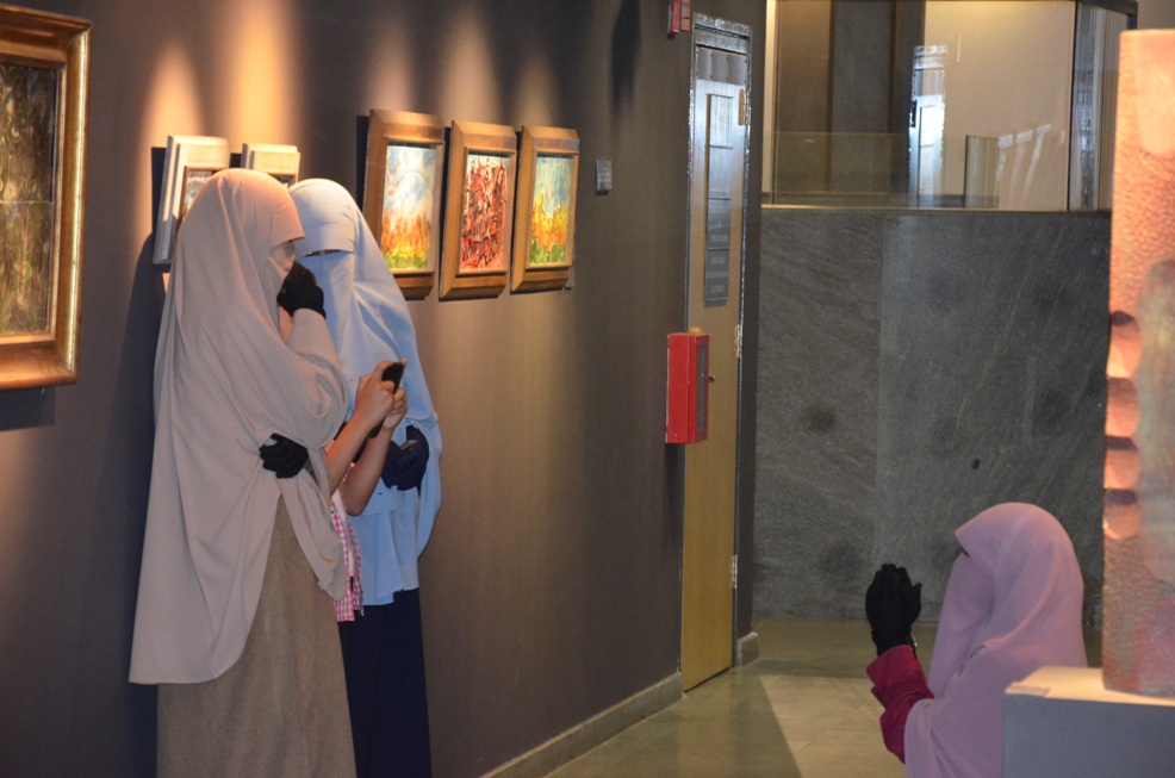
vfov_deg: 8.7
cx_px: 588
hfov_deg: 13.1
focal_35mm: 158
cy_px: 389
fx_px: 5130
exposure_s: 1/60
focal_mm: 105
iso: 3200
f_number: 5.6
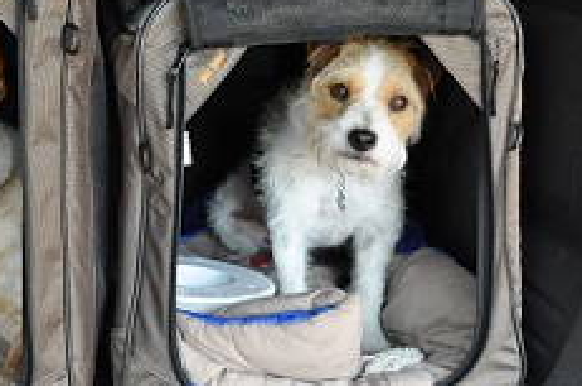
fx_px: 1226
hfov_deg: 25.9
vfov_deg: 17.9
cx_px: 68
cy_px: 199
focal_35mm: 76
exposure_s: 1/250
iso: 1600
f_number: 4.2
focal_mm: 26
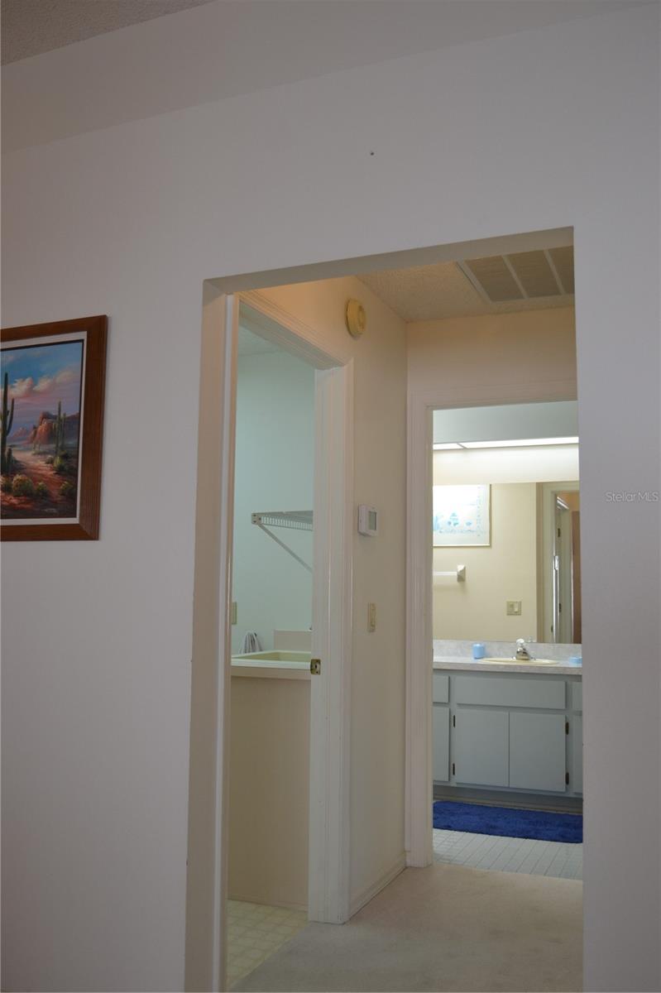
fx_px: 827
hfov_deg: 43.6
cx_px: 330
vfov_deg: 62.0
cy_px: 496
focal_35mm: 30
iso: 400
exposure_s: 1/80
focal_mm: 20
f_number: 4.5
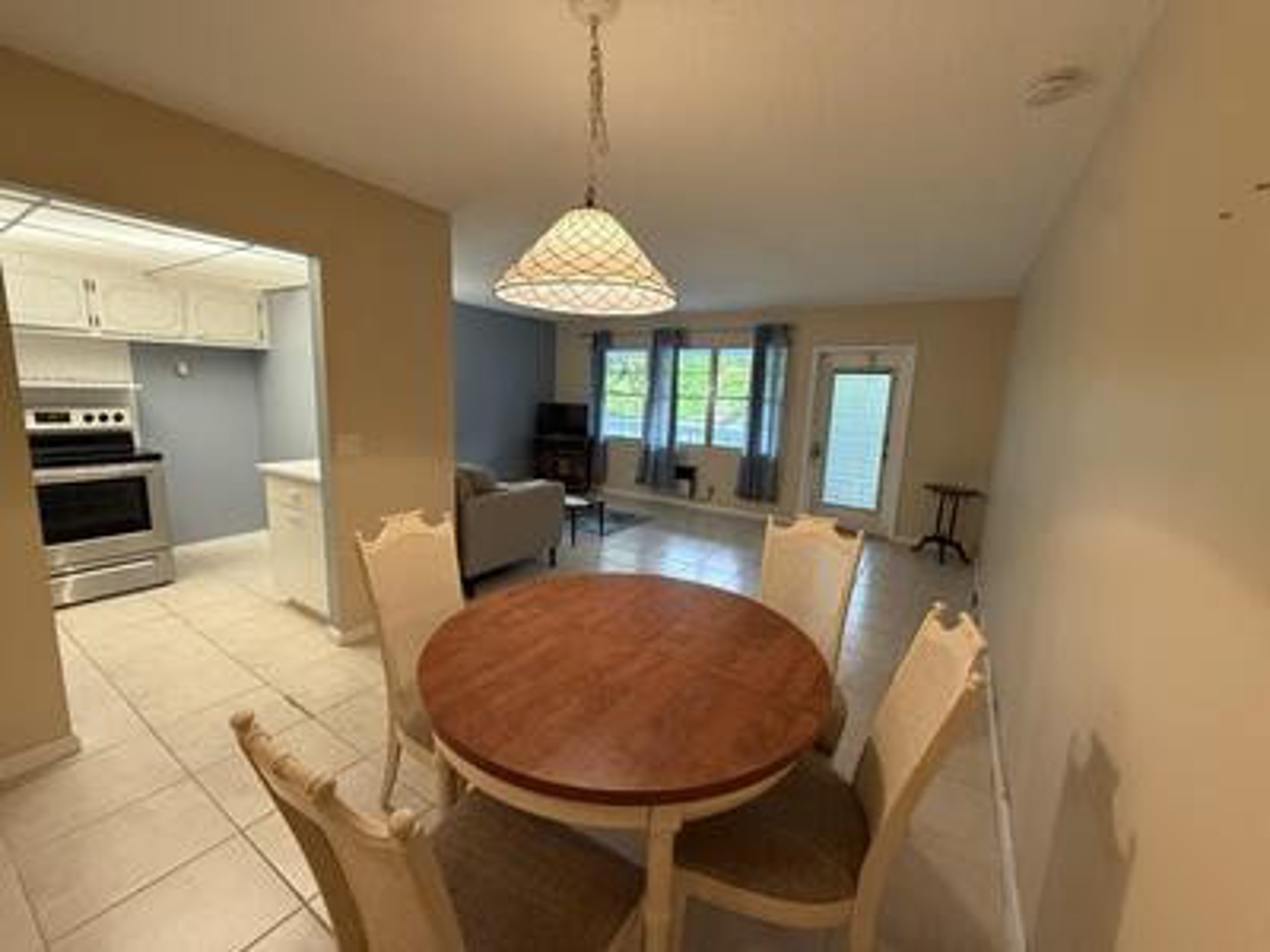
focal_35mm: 14
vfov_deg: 85.7
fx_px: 514
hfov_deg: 102.1
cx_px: 635
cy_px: 476
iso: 320
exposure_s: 1/60
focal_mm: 2.22
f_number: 2.2
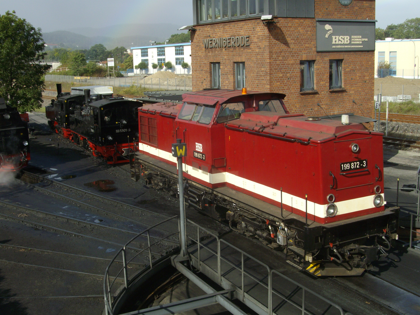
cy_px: 158
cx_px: 210
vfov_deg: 32.2
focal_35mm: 45
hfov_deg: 42.1
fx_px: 546
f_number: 5.4
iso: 80
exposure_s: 1/400
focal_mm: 7.4
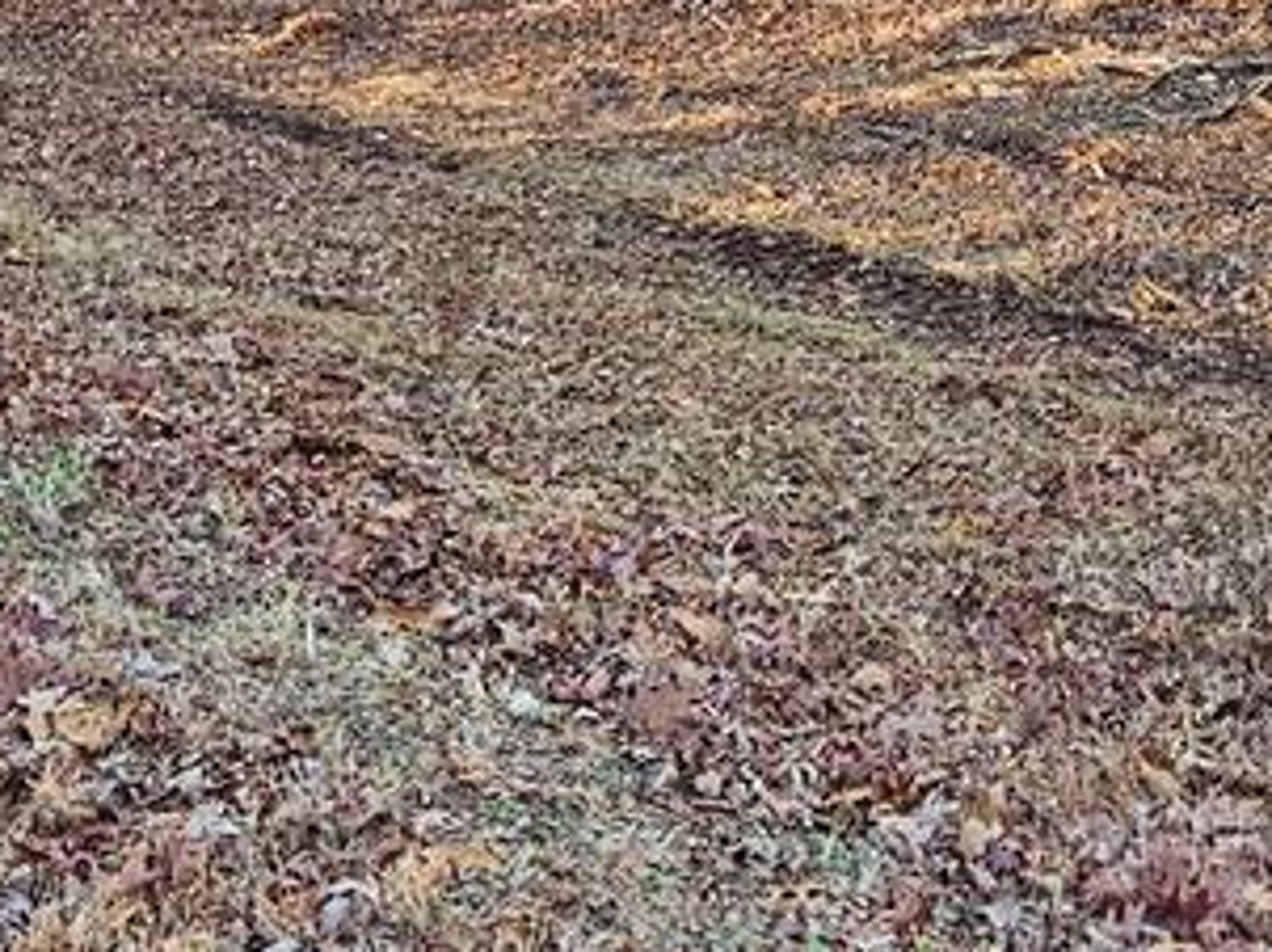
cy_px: -93
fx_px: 2276
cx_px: 863
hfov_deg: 30.9
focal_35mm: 62
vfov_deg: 22.3
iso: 80
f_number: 2.2
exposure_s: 1/120
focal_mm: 2.2
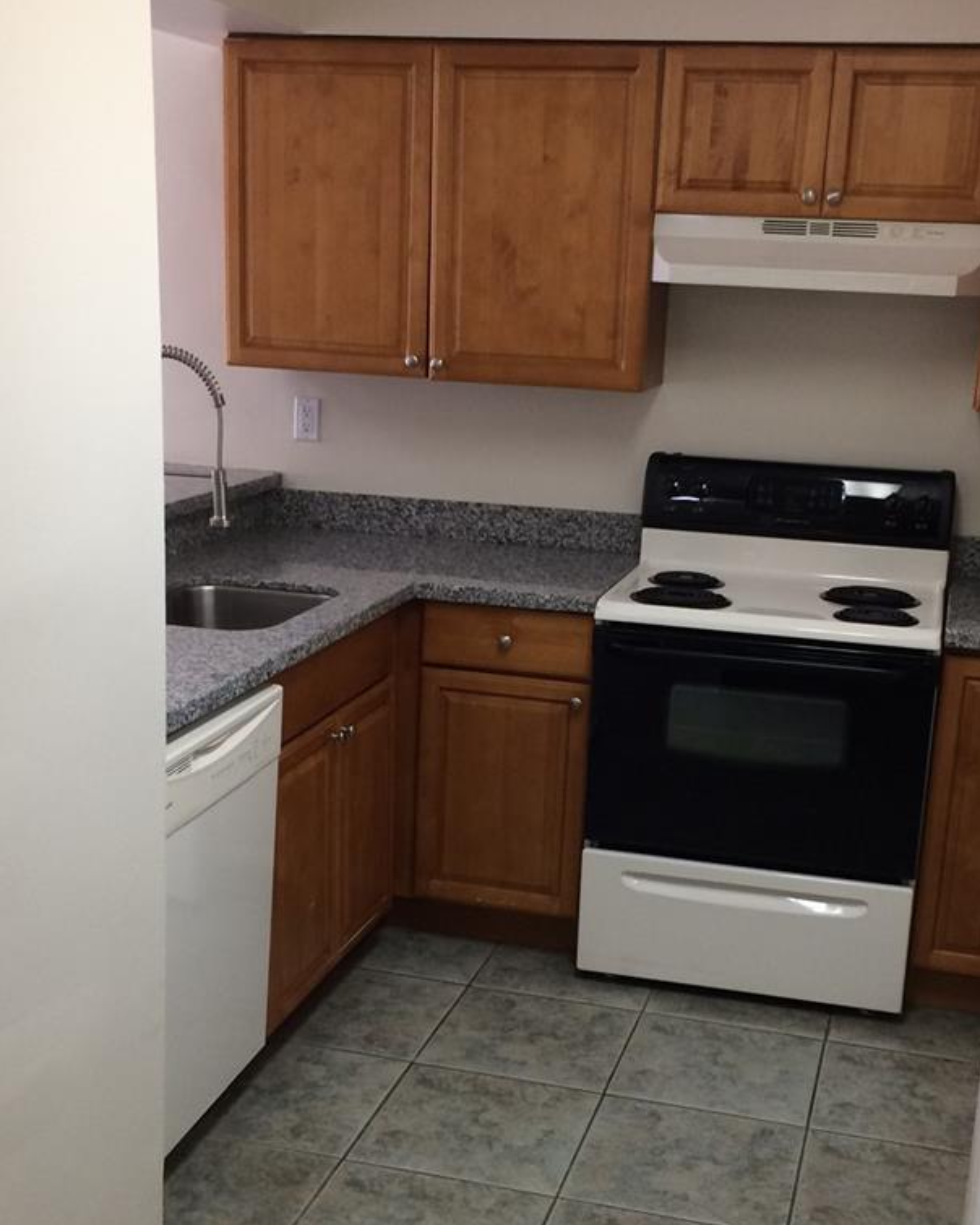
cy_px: 737
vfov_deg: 41.0
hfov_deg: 33.4
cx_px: 521
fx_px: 1631
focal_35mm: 45
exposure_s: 1/30
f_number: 2.2
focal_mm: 4.15
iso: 100
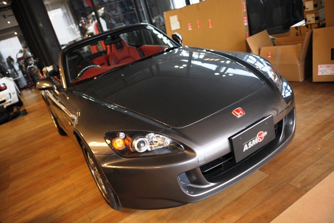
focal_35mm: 31
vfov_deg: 42.3
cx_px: 167
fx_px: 288
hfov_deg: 60.3
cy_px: 112
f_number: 2.8
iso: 400
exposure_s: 1/25
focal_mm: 31
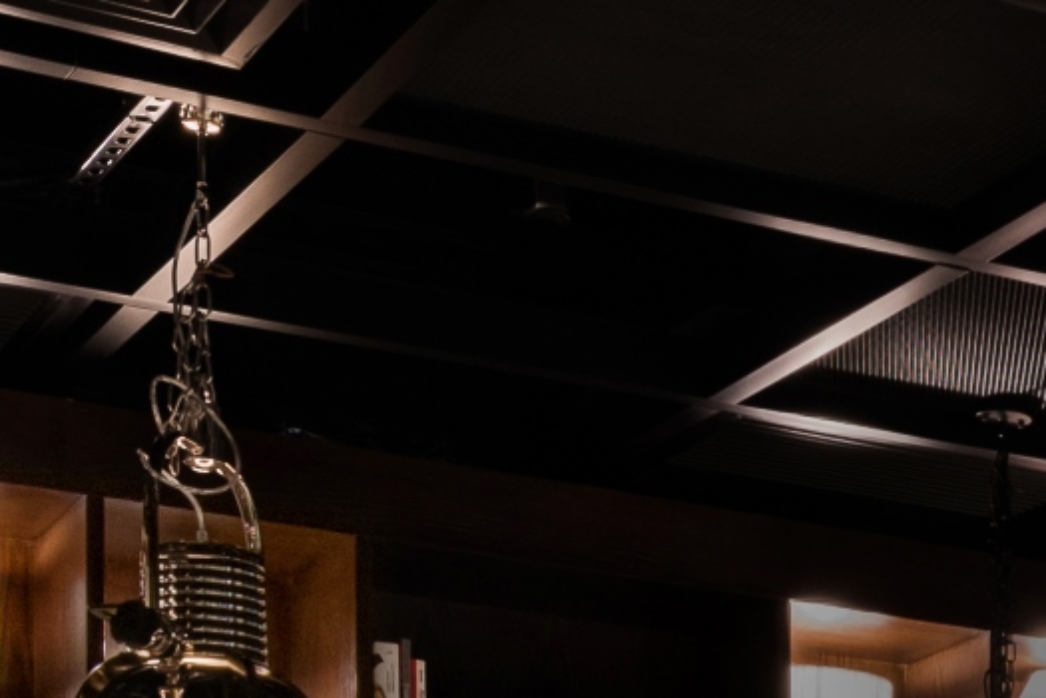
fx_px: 3545
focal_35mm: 122
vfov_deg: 10.3
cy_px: 1452
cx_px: 1532
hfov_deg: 15.6
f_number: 11
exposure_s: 3
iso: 100
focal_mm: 16
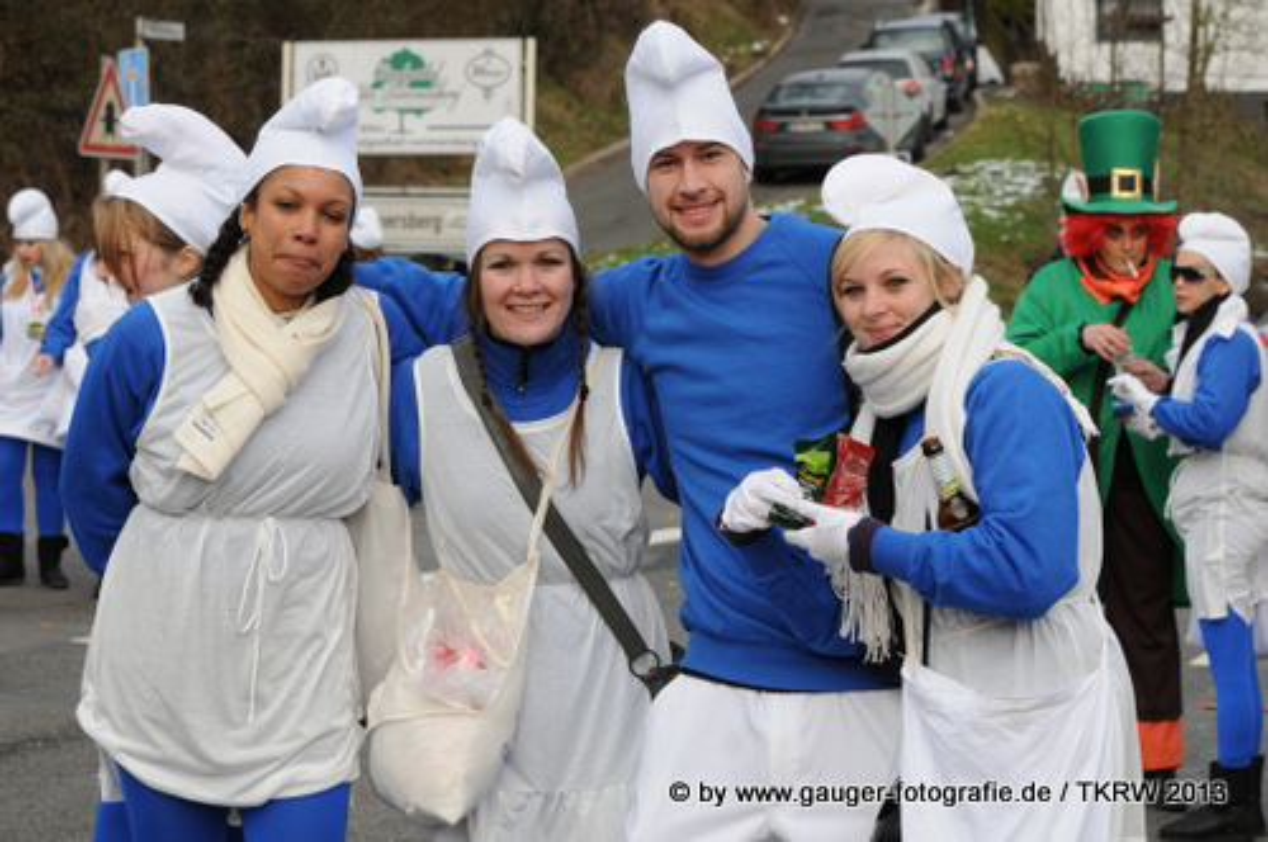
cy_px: 421
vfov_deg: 13.0
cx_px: 634
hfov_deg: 19.5
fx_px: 3693
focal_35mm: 105
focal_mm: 70
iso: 200
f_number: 7.1
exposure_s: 1/200
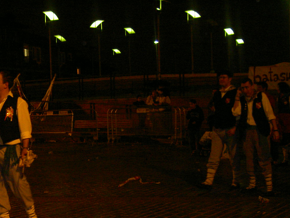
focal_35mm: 62
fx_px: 520
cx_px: 61
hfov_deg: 30.5
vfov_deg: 23.4
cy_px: 165
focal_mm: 8
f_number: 2.8
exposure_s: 1/59.5
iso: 100
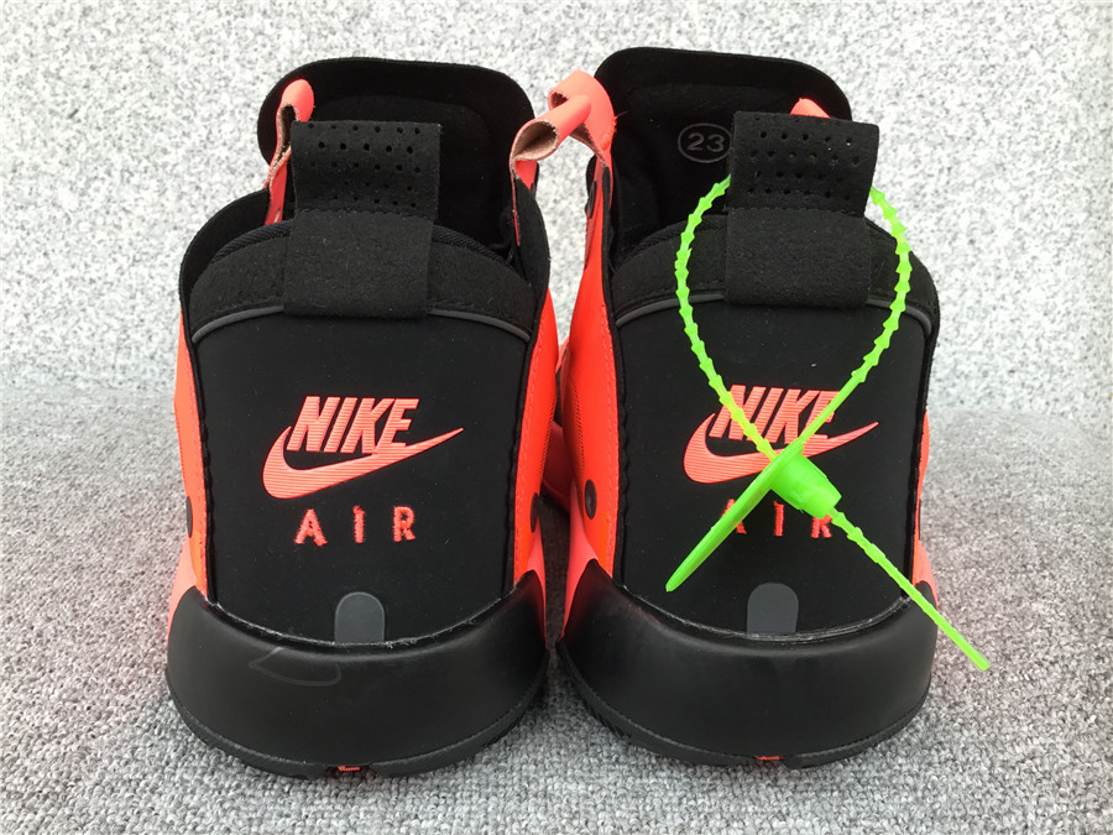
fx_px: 997
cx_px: 556
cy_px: 418
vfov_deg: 45.4
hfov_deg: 58.4
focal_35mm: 31
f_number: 2.4
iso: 40
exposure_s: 1/100
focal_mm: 3.3
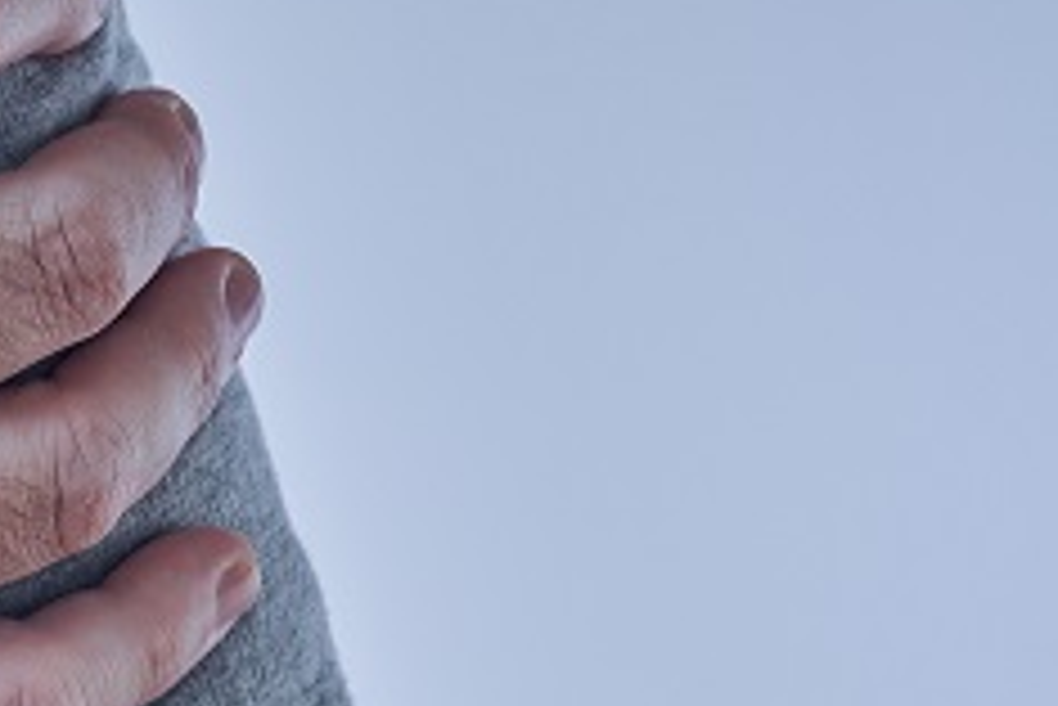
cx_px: -630
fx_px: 3617
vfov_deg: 11.0
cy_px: 812
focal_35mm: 123
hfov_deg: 15.1
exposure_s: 1/50
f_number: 7.1
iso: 160
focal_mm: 35
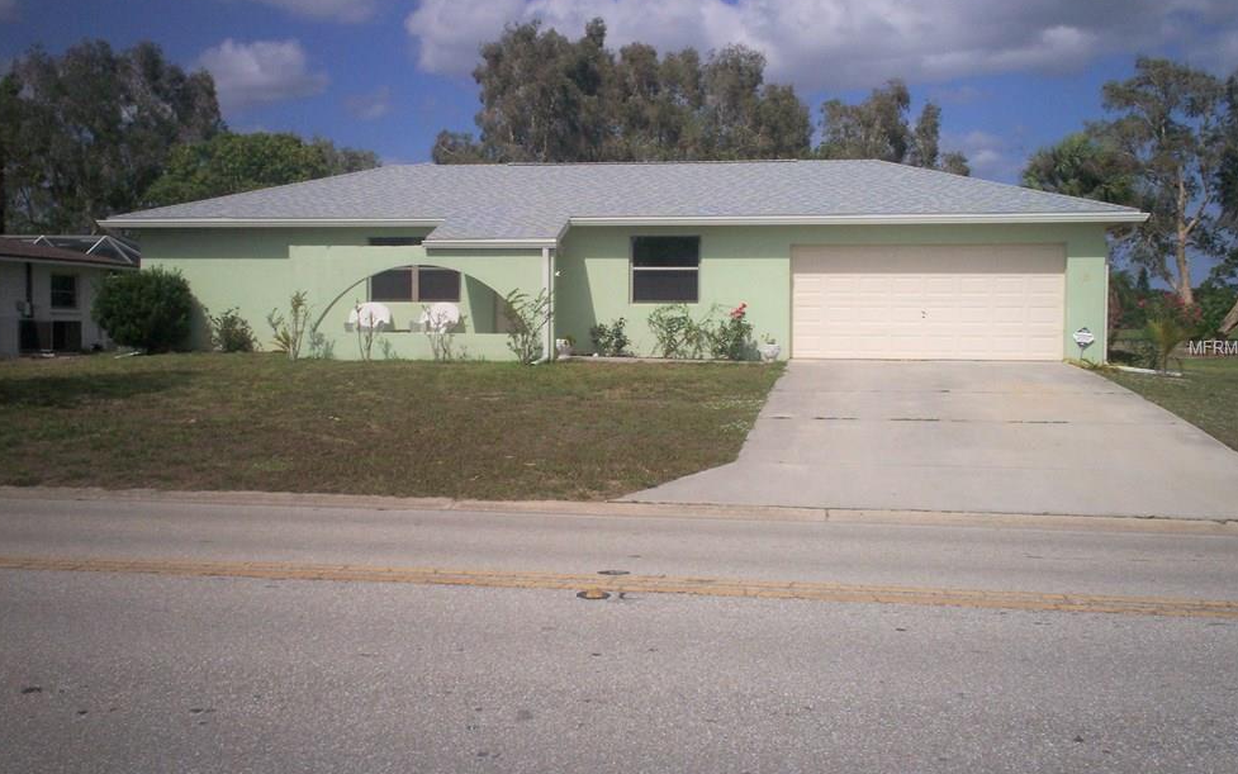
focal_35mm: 40
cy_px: 348
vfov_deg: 32.0
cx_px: 617
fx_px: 1350
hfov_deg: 49.3
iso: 100
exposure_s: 1/2000
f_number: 4.5
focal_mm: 6
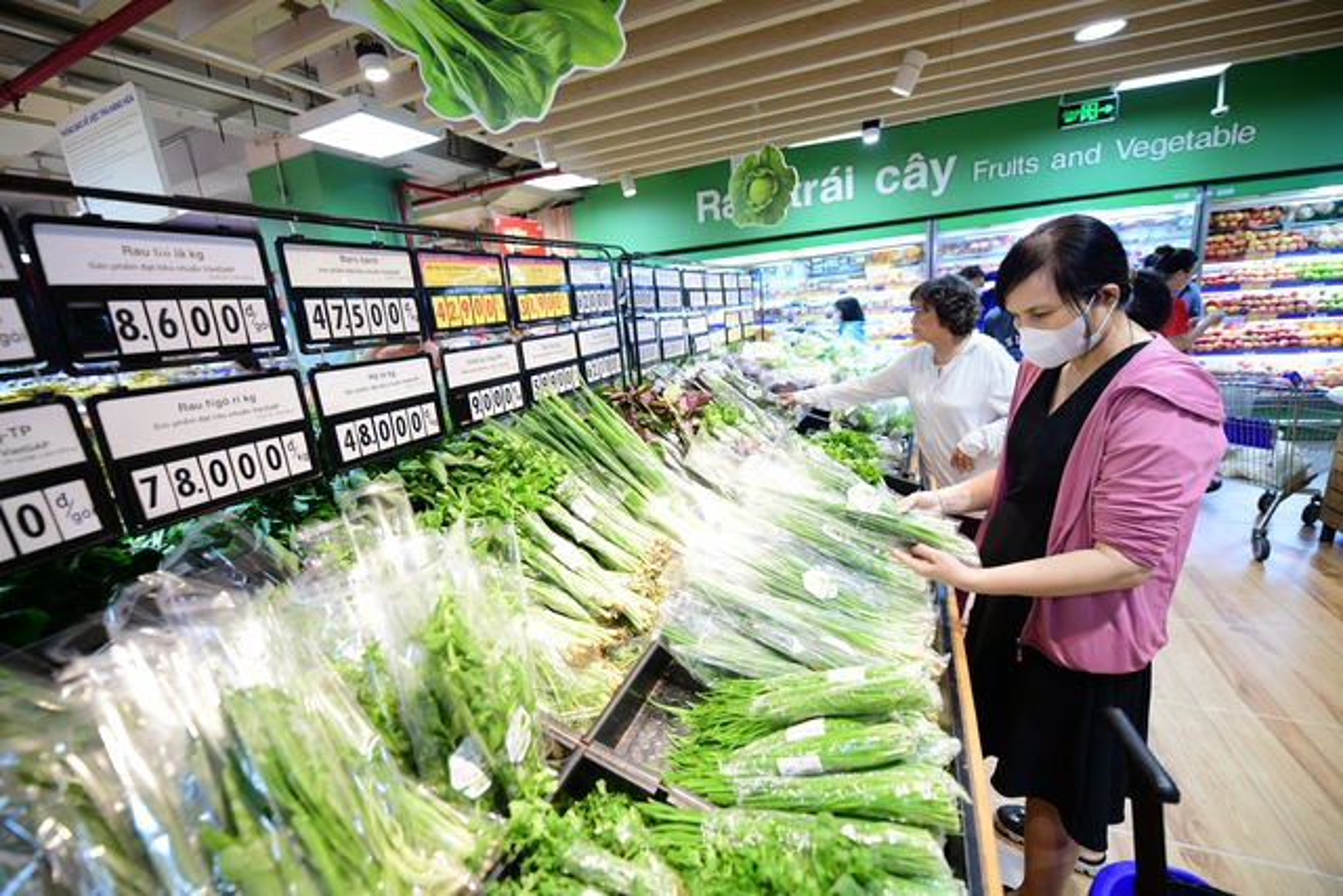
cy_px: 448
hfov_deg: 104.2
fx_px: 522
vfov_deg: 81.2
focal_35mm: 14
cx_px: 672
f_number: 3.2
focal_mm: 14
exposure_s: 1/125
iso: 1000
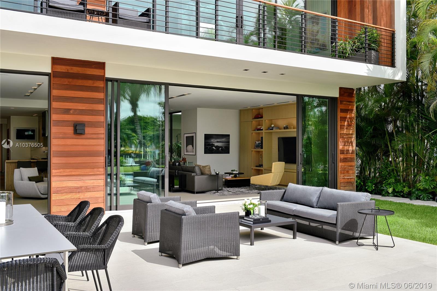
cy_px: 146
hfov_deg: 55.8
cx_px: 218
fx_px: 413
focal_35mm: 34
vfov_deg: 38.9
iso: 125
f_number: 11
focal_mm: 34
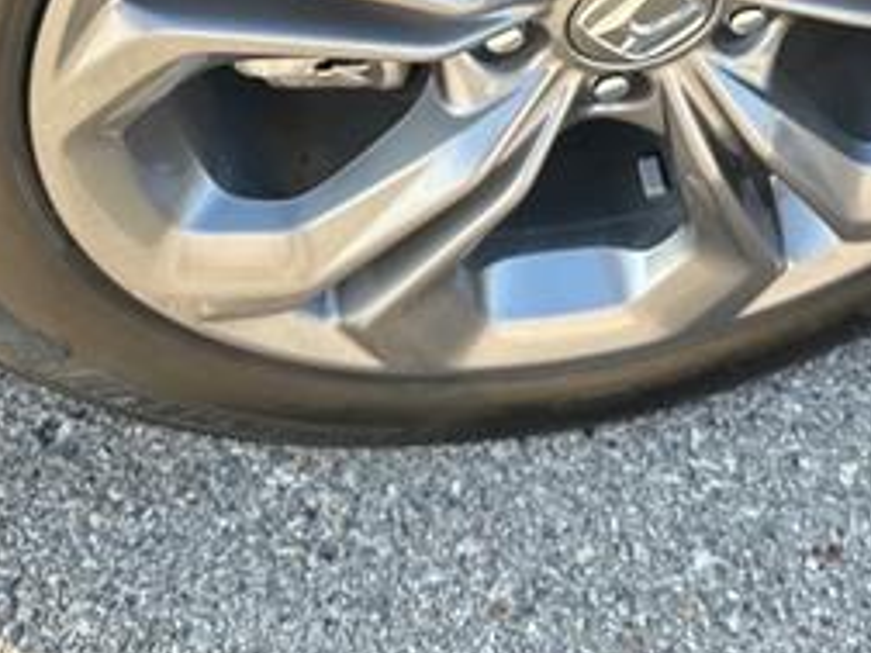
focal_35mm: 61
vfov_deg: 22.0
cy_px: -152
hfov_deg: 31.5
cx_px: 567
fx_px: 1535
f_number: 1.78
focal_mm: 6.86
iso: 80
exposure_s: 1/362
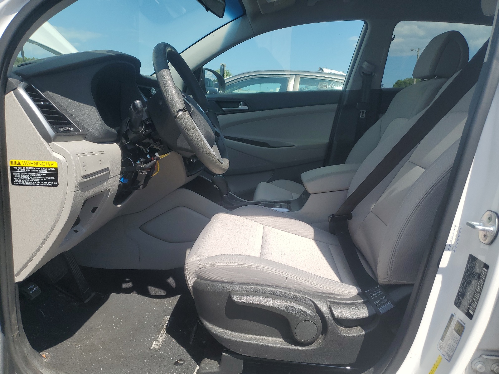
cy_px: 187
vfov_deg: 53.1
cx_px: 250
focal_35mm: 26
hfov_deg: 67.3
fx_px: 375
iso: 50
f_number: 1.5
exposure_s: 1/2500
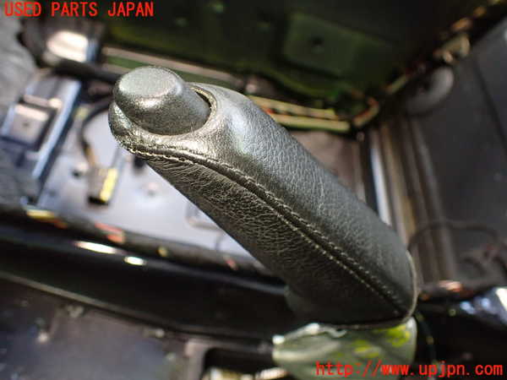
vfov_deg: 46.8
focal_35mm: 30
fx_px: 439
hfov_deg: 60.0
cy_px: 190
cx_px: 254
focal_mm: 5.4
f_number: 2.3
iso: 800
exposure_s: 1/60
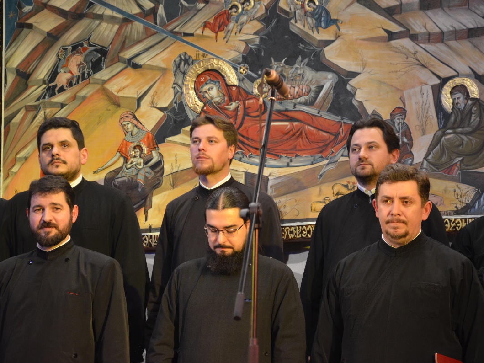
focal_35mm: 172
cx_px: 237
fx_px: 2398
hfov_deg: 11.5
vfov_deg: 8.7
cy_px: 182
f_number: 5.6
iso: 800
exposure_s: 1/50
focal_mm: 105
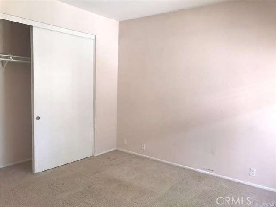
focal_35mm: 28
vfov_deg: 49.7
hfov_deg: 63.4
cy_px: 104
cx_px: 138
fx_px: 223
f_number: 1.8
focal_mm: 3.99
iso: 20
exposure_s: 1/38
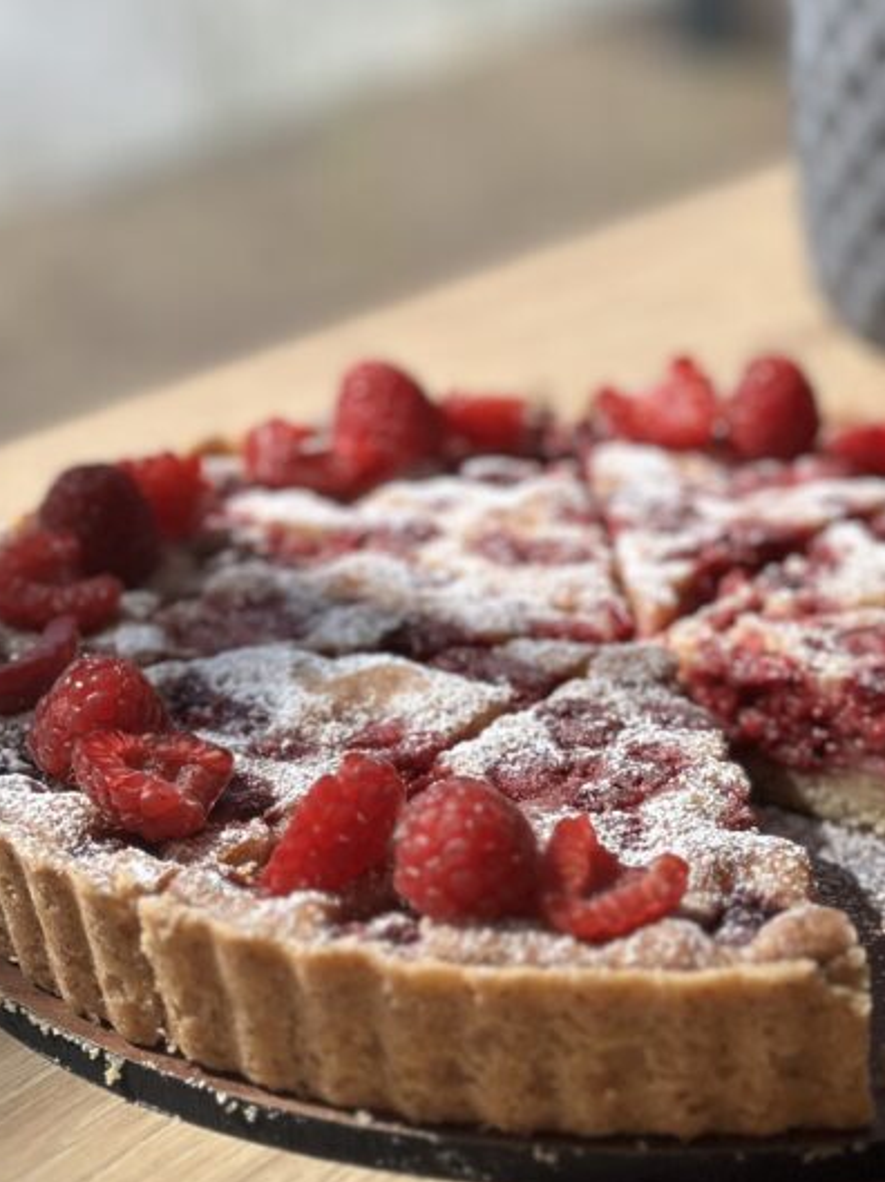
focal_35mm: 93
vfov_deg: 21.1
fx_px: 3174
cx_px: 715
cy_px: 480
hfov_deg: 15.8
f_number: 1.78
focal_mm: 6.86
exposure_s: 1/3155
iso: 80
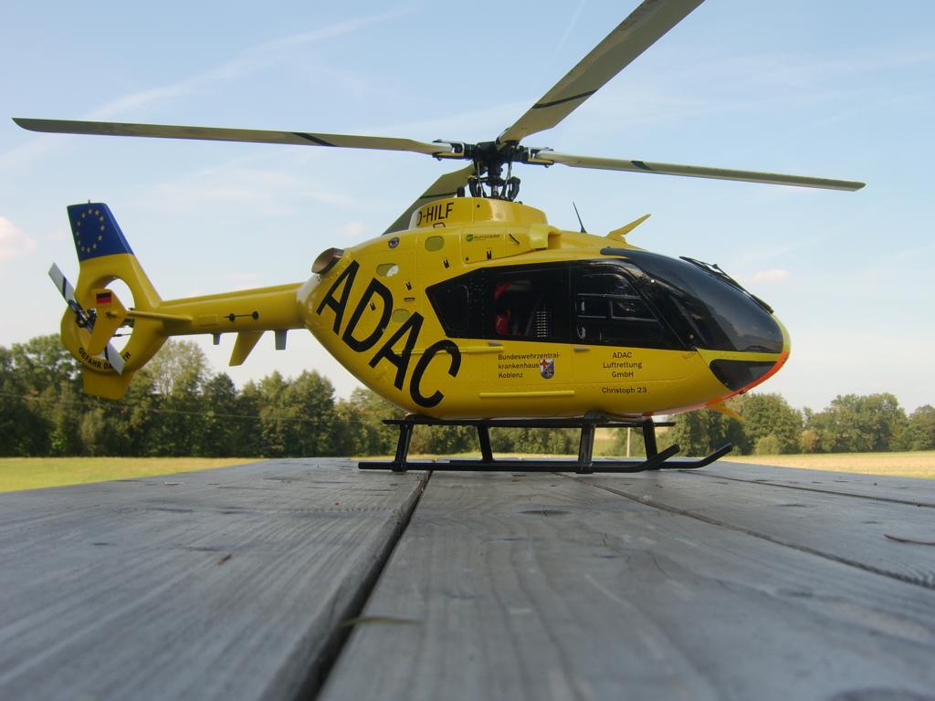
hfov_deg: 58.4
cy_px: 350
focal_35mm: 31
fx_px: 837
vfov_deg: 45.4
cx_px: 468
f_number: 5.6
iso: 50
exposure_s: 1/136
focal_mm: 8.13
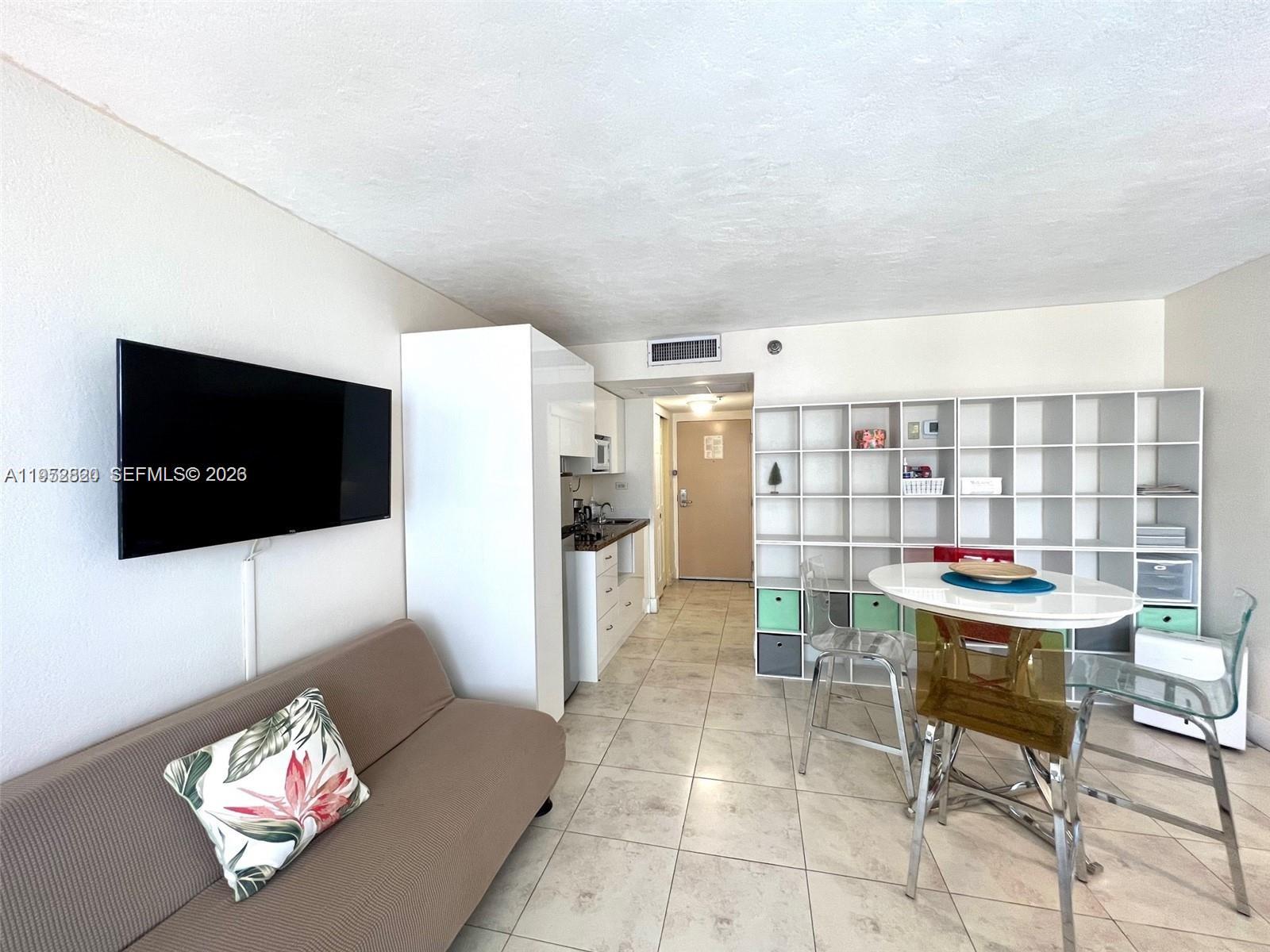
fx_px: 477
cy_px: 476
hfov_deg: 106.2
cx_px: 635
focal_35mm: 13
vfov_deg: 89.9
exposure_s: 1/120
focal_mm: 1.57
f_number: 1.8
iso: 100
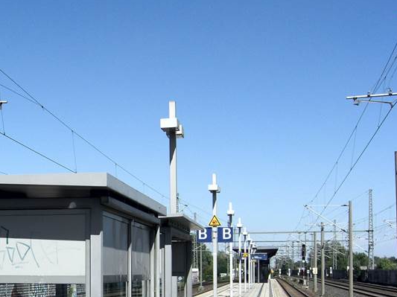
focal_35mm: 73
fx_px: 837
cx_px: 35
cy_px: 222
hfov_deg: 25.8
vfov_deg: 20.0
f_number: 8
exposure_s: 1/250
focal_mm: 7.9
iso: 80
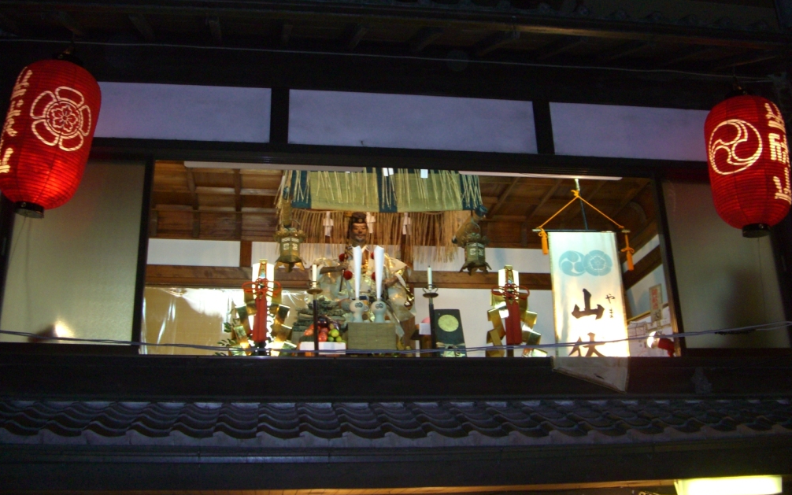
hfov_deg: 48.2
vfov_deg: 31.2
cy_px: 212
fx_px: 885
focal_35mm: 41
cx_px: 391
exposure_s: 1/25
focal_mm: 7.9
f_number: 2.8
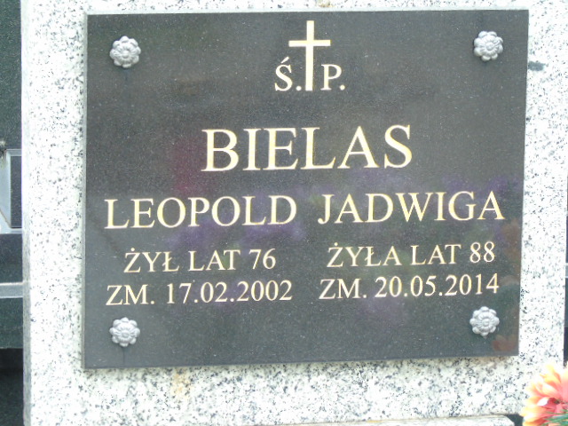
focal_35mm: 212
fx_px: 3479
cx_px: 284
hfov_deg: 9.3
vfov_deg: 7.0
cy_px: 213
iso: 250
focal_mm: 38
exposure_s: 1/125
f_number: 4.7
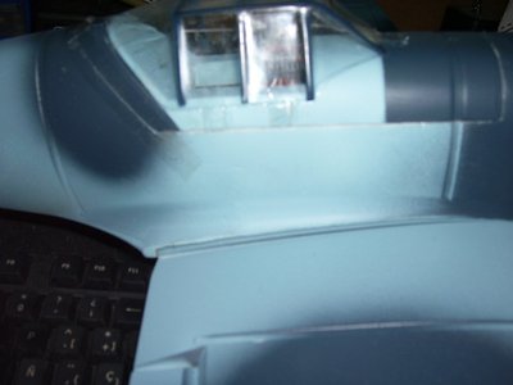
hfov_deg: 54.0
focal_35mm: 34
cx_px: 256
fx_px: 504
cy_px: 192
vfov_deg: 41.8
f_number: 2.7
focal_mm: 5.6
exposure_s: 1/60
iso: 125
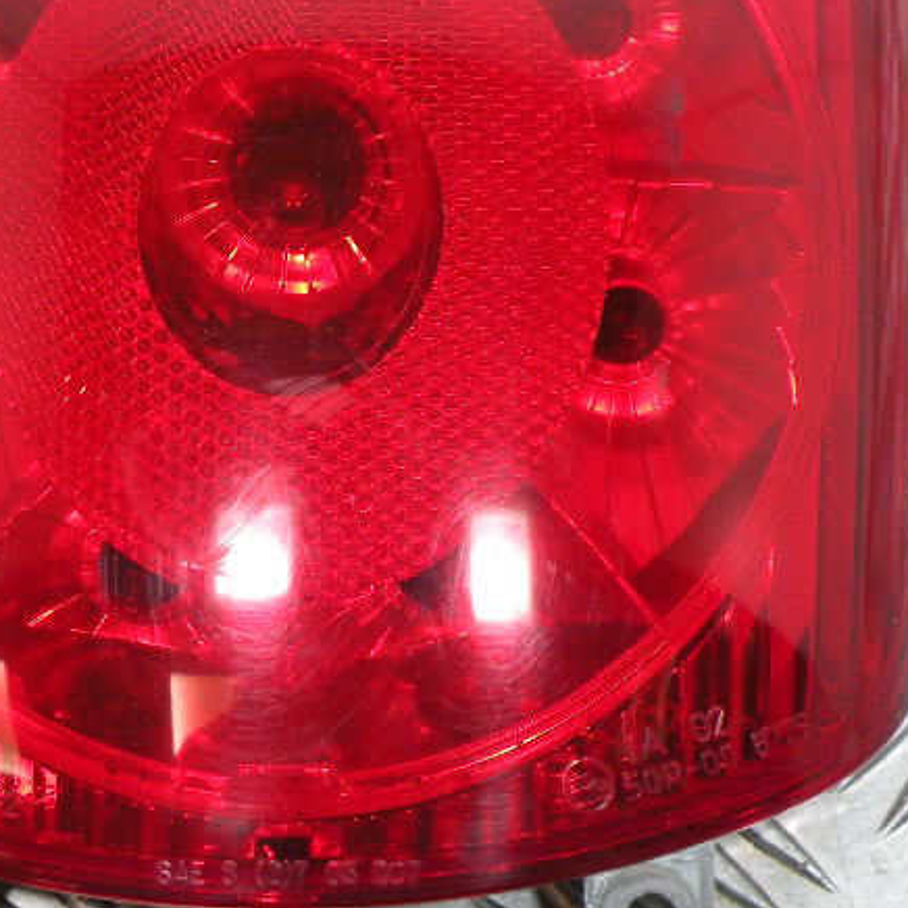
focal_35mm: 56
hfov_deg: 30.3
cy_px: 294
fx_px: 1662
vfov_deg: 30.3
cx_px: 304
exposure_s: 1/62.6
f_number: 2.8
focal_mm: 4.7
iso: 82
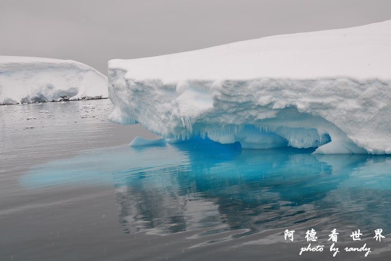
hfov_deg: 32.9
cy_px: 131
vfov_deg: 22.3
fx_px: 663
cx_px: 194
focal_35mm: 61
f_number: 8
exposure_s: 1/125
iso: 100
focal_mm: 40
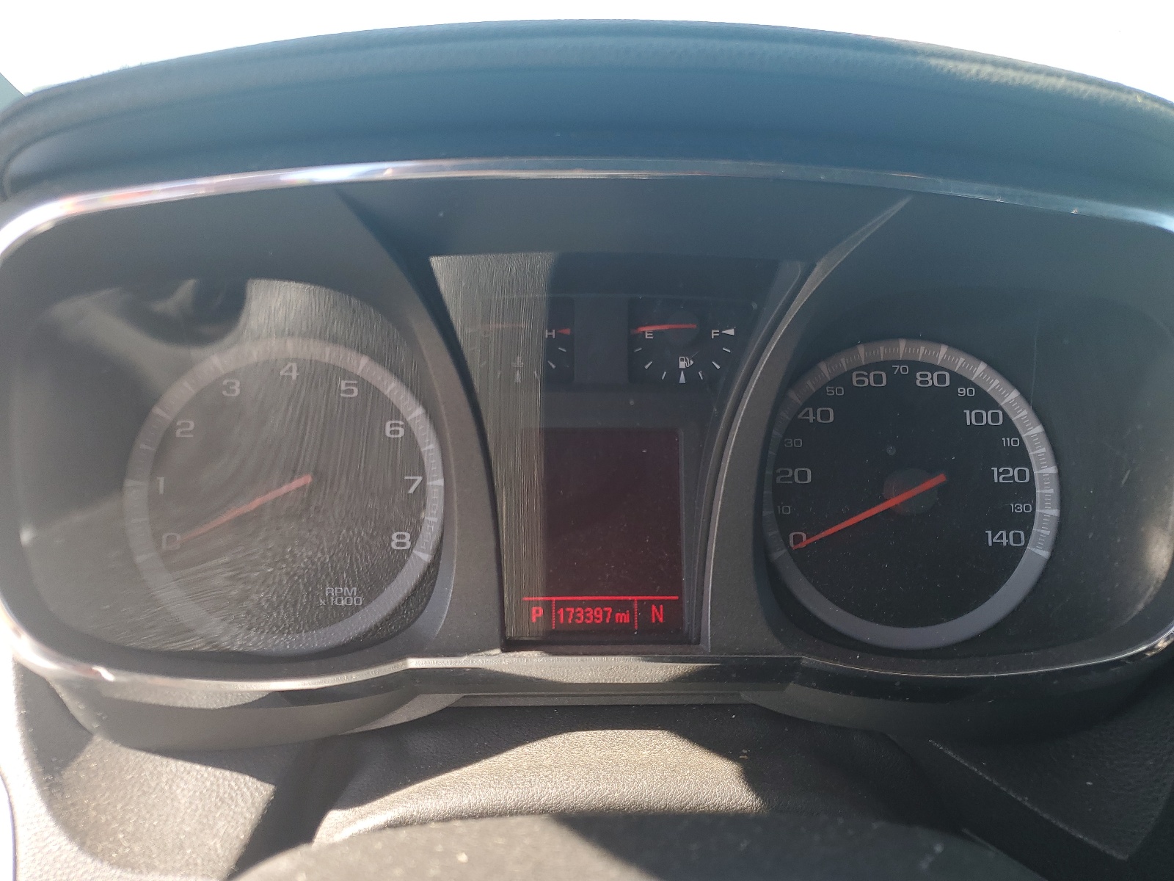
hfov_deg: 67.3
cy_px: 440
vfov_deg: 53.1
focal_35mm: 26
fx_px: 882
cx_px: 587
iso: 50
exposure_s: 1/278
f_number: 1.5
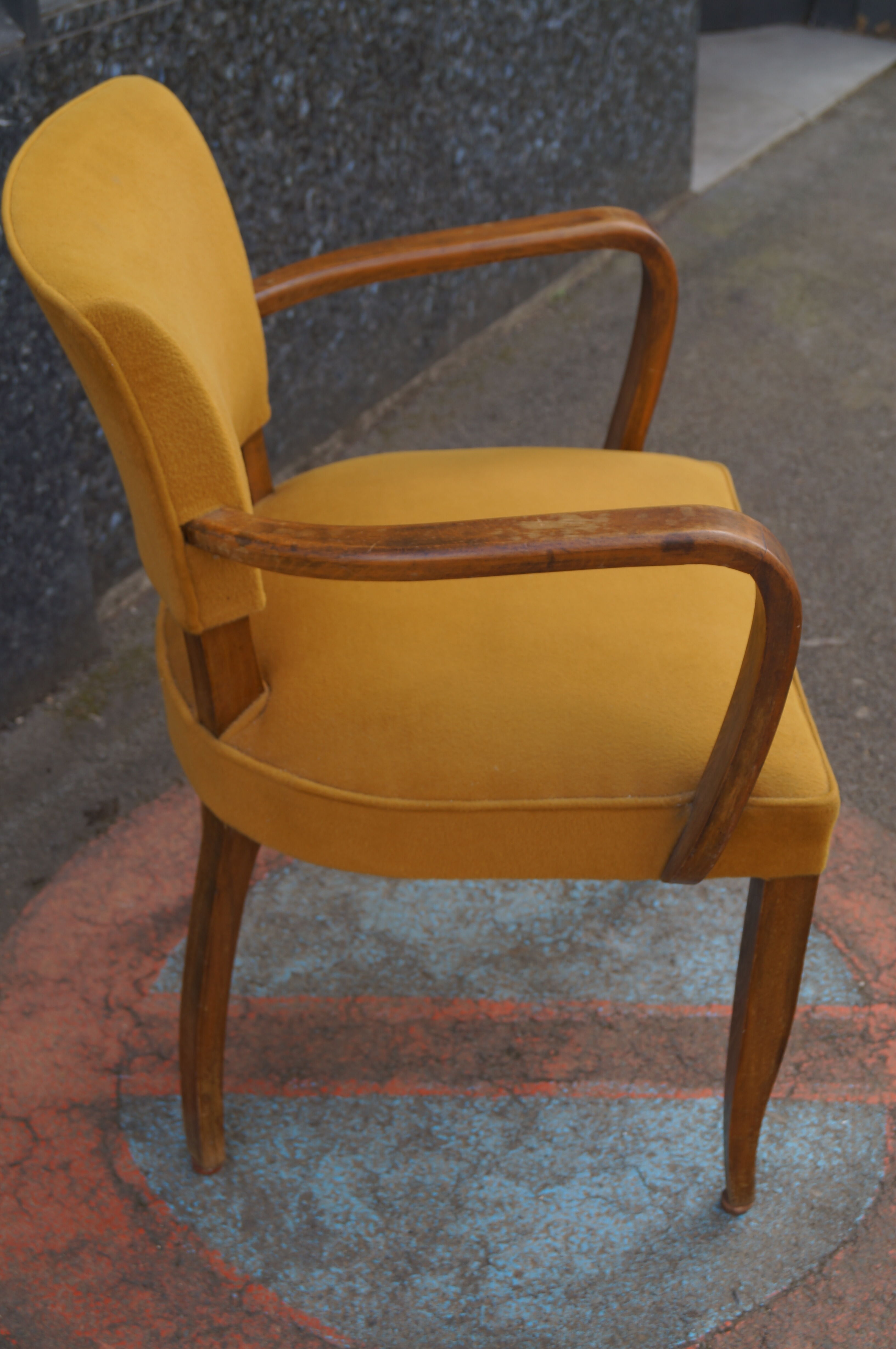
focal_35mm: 52
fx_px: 1946
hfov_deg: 25.9
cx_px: 448
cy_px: 674
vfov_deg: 38.2
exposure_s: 1/80
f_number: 5.6
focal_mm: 35
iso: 100
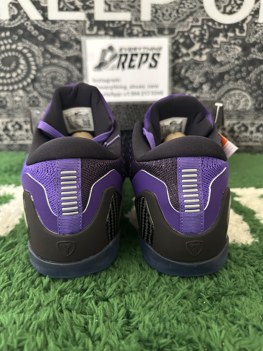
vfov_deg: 71.6
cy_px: 176
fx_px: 243
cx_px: 132
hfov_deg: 56.8
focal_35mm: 24
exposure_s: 1/33
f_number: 1.78
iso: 800
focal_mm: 6.86
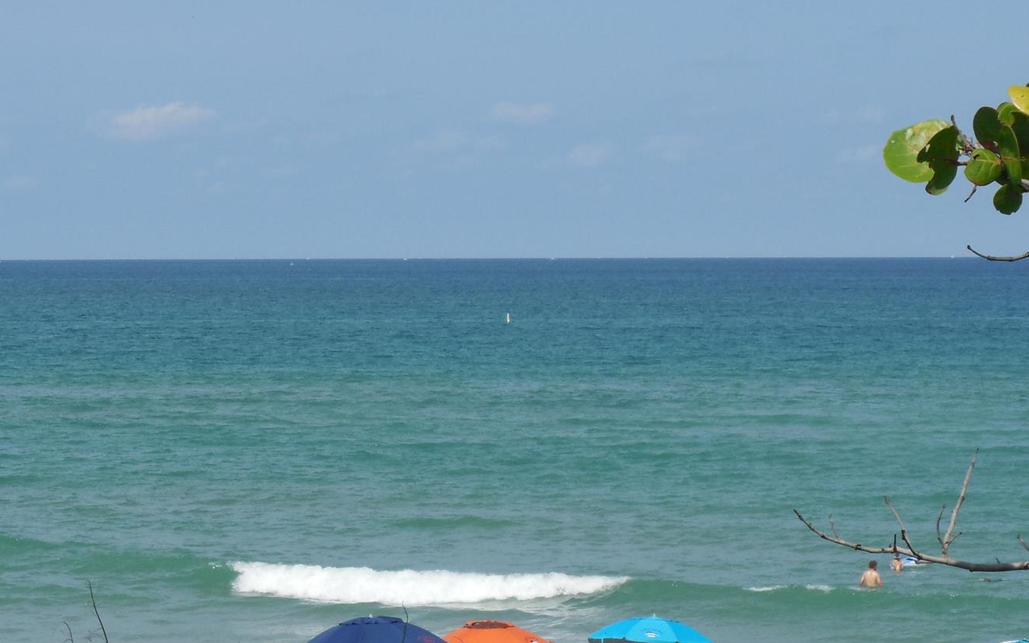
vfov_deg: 11.2
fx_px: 3281
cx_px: 586
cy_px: 288
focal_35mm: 117
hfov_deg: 17.8
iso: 125
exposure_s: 1/1250
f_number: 4.4
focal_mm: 12.6
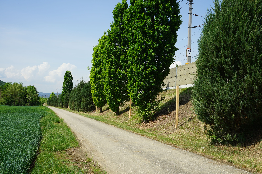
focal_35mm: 40
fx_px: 291
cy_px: 87
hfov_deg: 48.5
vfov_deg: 33.4
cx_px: 131
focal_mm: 40
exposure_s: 1/125
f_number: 11
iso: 100
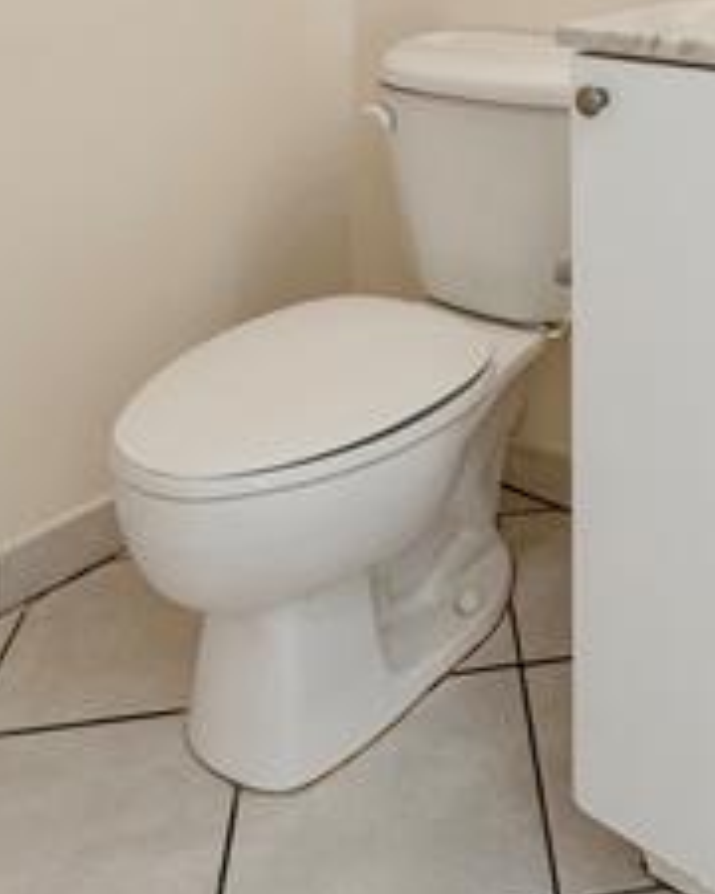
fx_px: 1091
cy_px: -119
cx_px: 622
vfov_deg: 36.6
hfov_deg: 34.6
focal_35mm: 41
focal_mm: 11
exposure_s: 1/200
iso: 500
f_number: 4
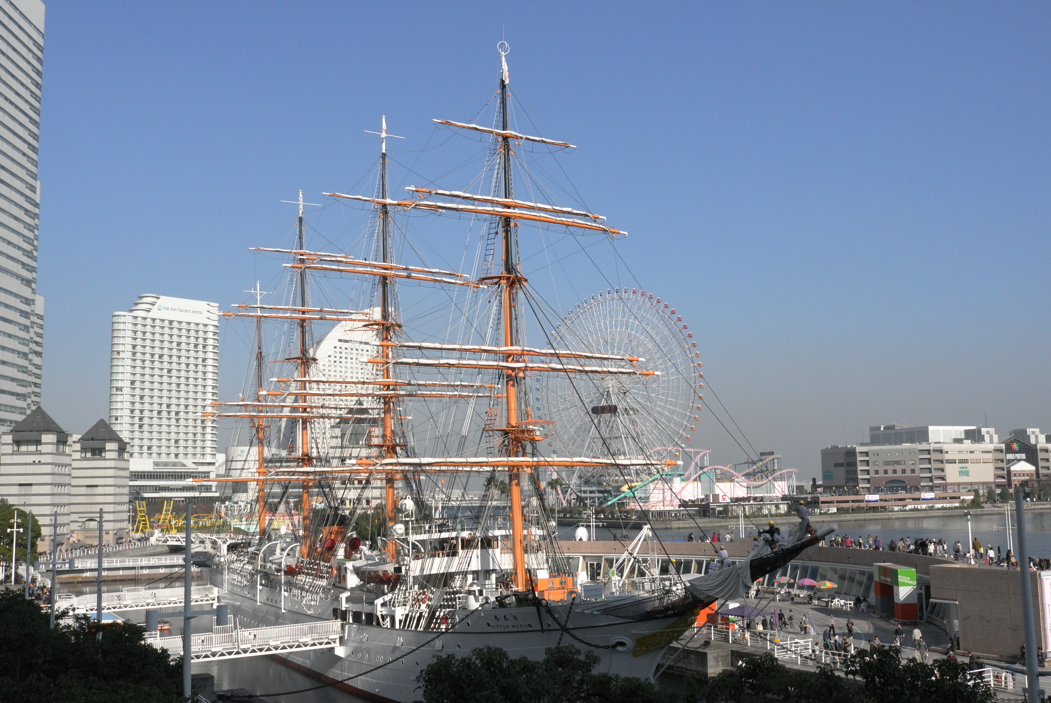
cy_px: 352
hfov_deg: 54.4
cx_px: 526
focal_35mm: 35
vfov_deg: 37.9
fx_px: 1023
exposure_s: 1/2000
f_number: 16
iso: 1600
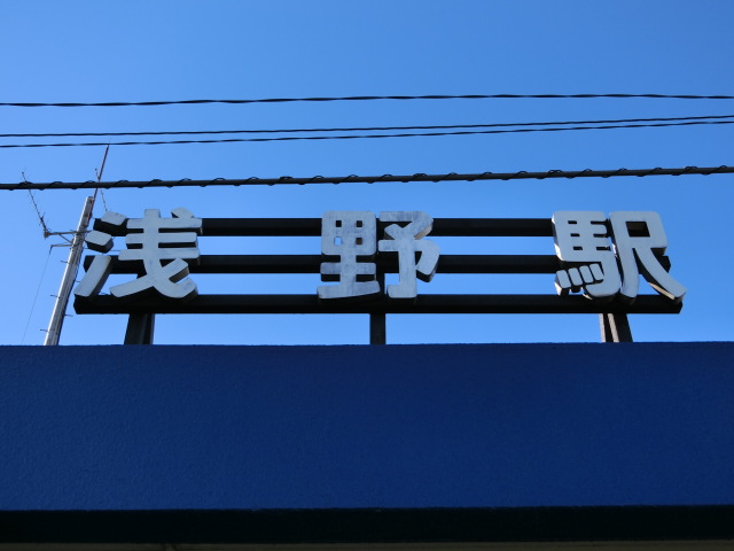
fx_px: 954
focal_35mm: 45
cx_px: 367
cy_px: 276
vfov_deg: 32.2
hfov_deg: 42.1
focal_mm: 8
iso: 80
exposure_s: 1/500
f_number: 4.4
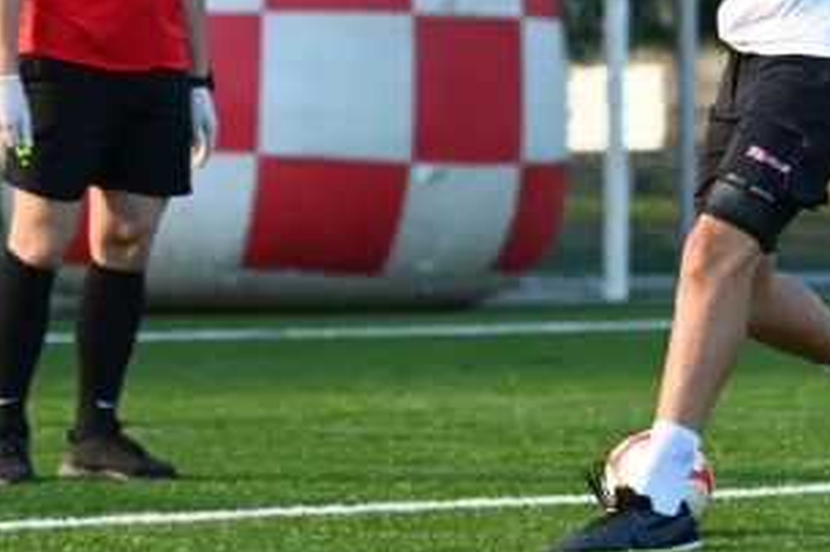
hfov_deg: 8.1
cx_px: 792
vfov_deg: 5.4
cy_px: 52
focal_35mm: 254
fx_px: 5853
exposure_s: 1/320
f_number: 2.8
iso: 160
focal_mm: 102
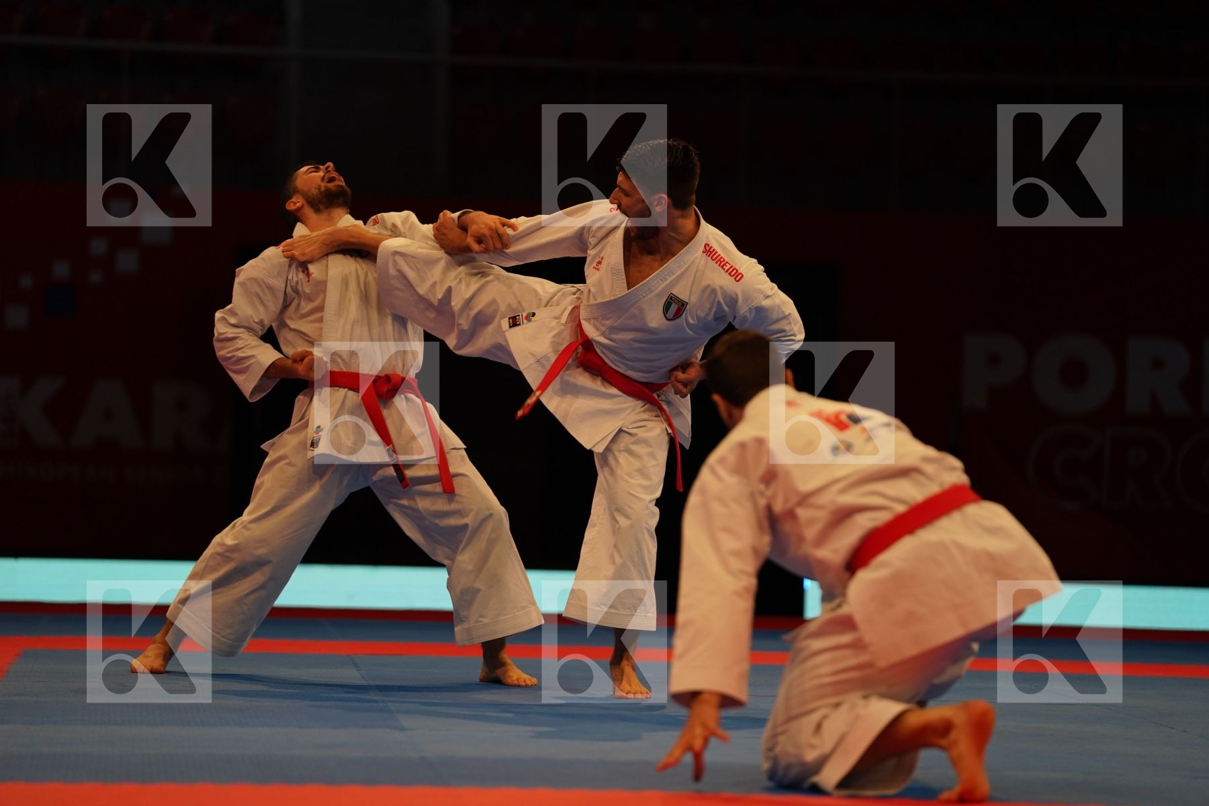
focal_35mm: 147
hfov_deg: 14.0
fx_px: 4936
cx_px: 604
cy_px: 403
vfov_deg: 9.3
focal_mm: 147
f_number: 2.8
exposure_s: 1/250
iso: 640
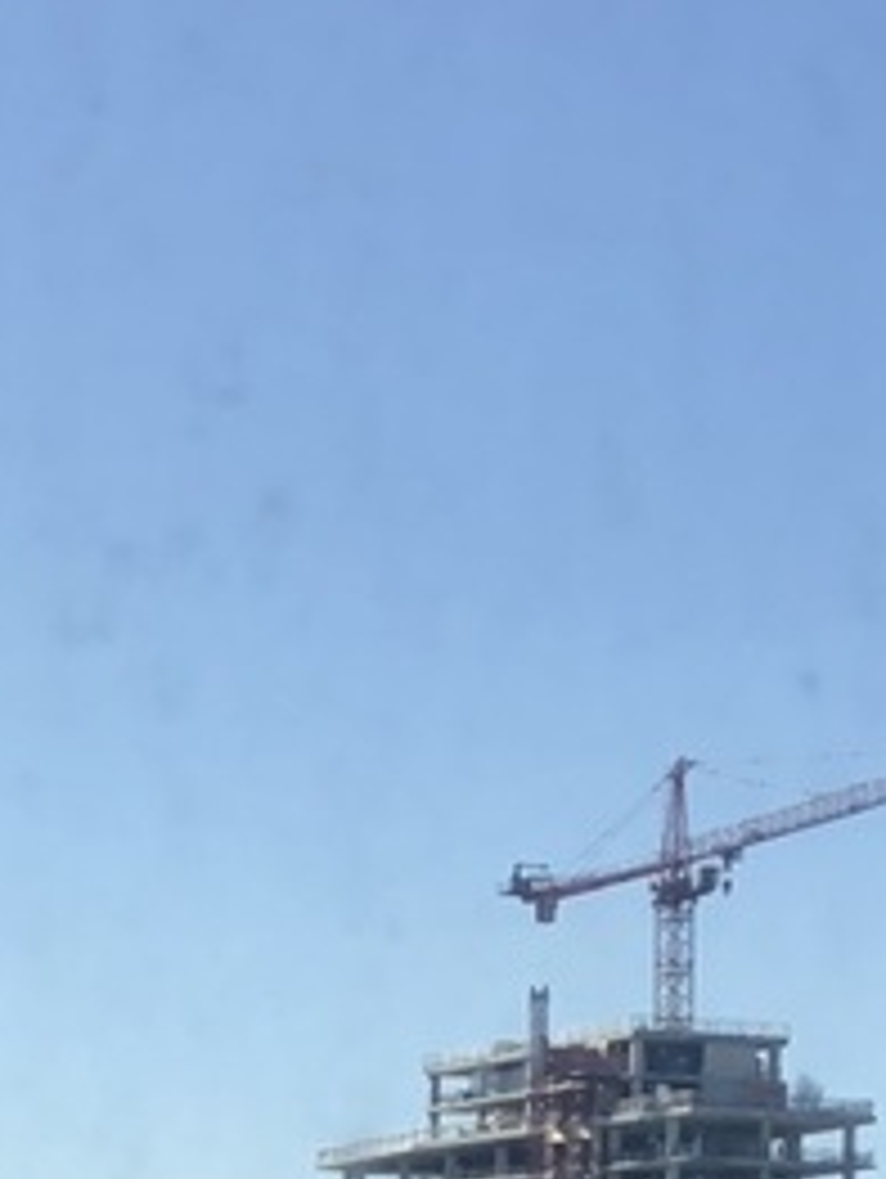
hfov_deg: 11.2
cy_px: 1512
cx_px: 137
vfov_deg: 14.3
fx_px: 4497
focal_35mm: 132
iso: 25
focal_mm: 2.87
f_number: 2.2
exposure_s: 1/815
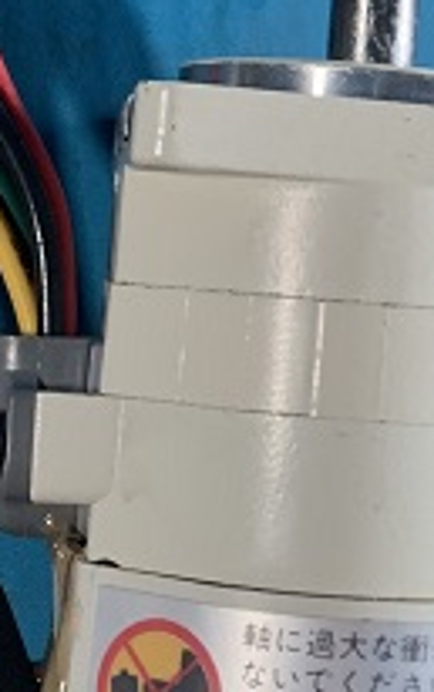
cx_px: 429
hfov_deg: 12.0
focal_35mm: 108
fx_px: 2041
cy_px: 76
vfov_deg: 19.0
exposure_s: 1/60
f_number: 1.8
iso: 200
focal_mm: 4.25
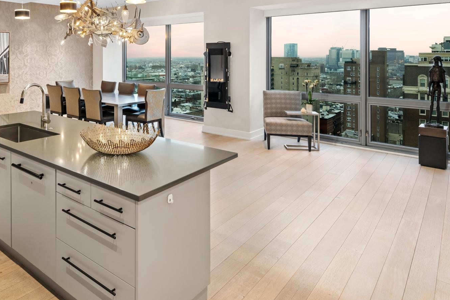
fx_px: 325
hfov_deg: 67.8
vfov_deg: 49.3
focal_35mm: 26
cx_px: 157
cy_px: 125
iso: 800
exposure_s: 1/4
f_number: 8
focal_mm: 17
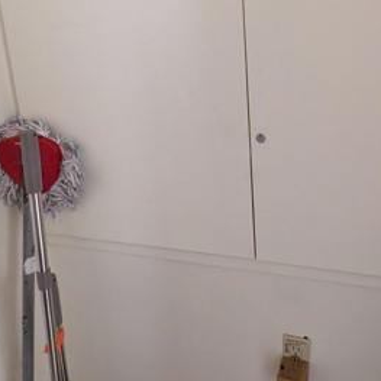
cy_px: 91
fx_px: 349
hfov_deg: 54.1
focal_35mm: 28
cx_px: 294
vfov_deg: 54.4
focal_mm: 1.54
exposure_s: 1/23.8
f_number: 2.2
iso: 1429
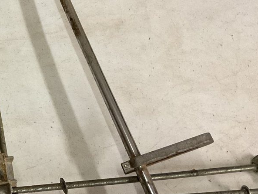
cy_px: 66
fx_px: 552
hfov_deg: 24.3
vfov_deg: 19.8
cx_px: -35
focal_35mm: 74
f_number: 1.8
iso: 200
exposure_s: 1/60
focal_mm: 3
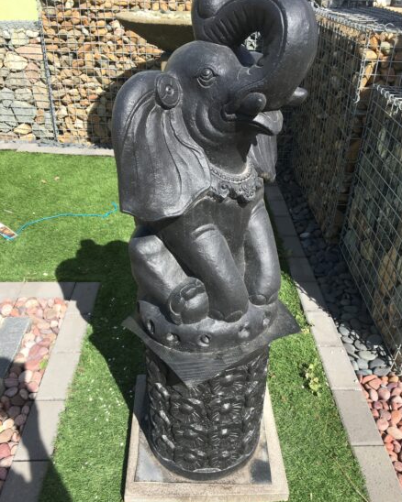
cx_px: 206
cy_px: 271
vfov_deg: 57.1
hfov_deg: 47.1
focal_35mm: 31
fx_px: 461
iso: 25
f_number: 2.2
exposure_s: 1/986
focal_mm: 4.15
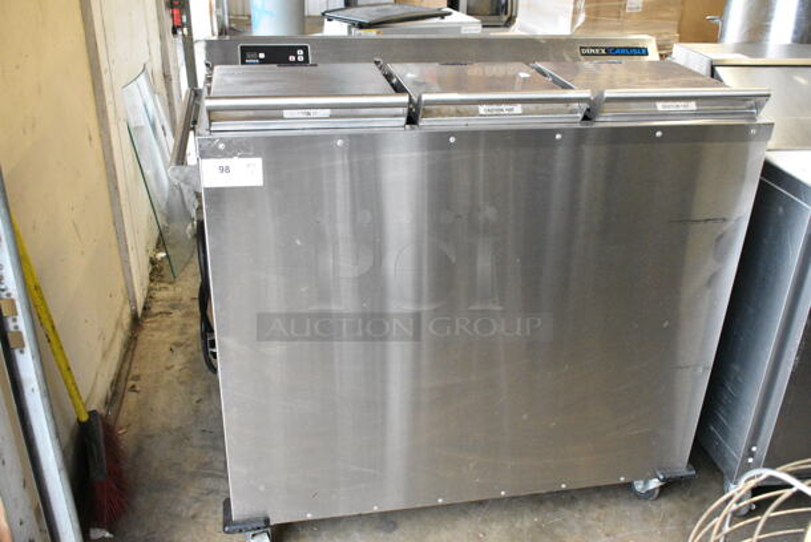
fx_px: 744
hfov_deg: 57.2
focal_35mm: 33
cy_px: 271
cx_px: 406
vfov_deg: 40.1
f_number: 5.6
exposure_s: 1/200
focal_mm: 22
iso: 6400
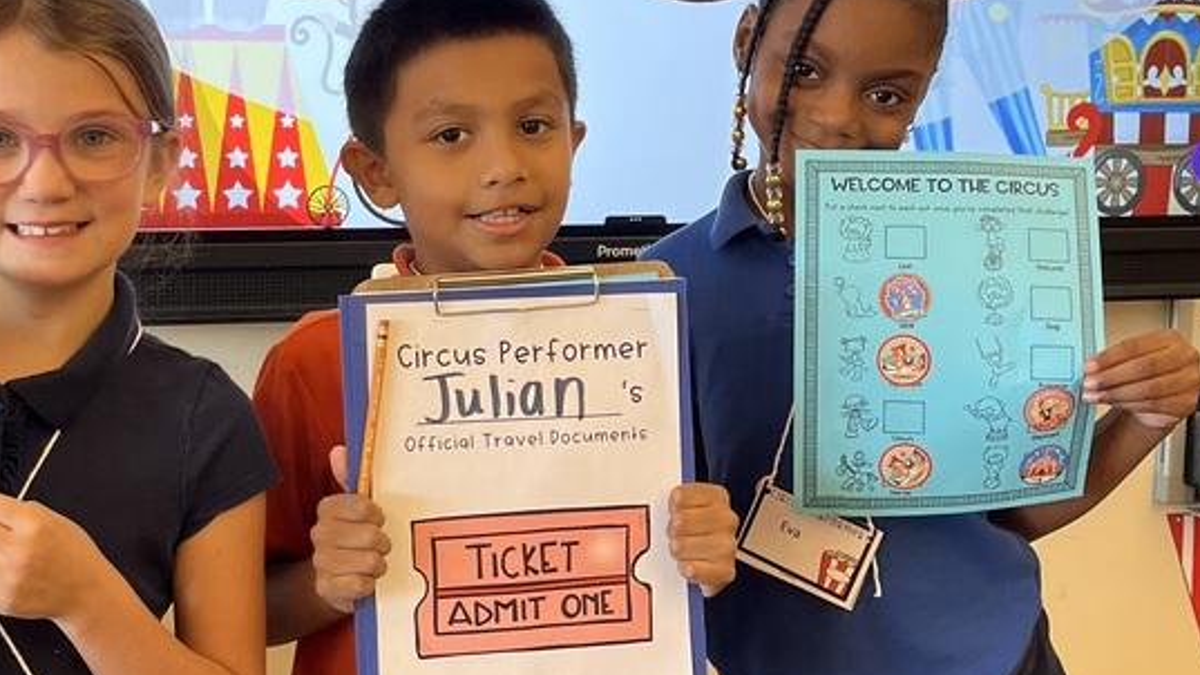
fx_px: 1718
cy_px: 239
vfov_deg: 22.2
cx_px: 445
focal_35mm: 54
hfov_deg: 38.2
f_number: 1.6
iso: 100
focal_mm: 5.1
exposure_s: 1/120
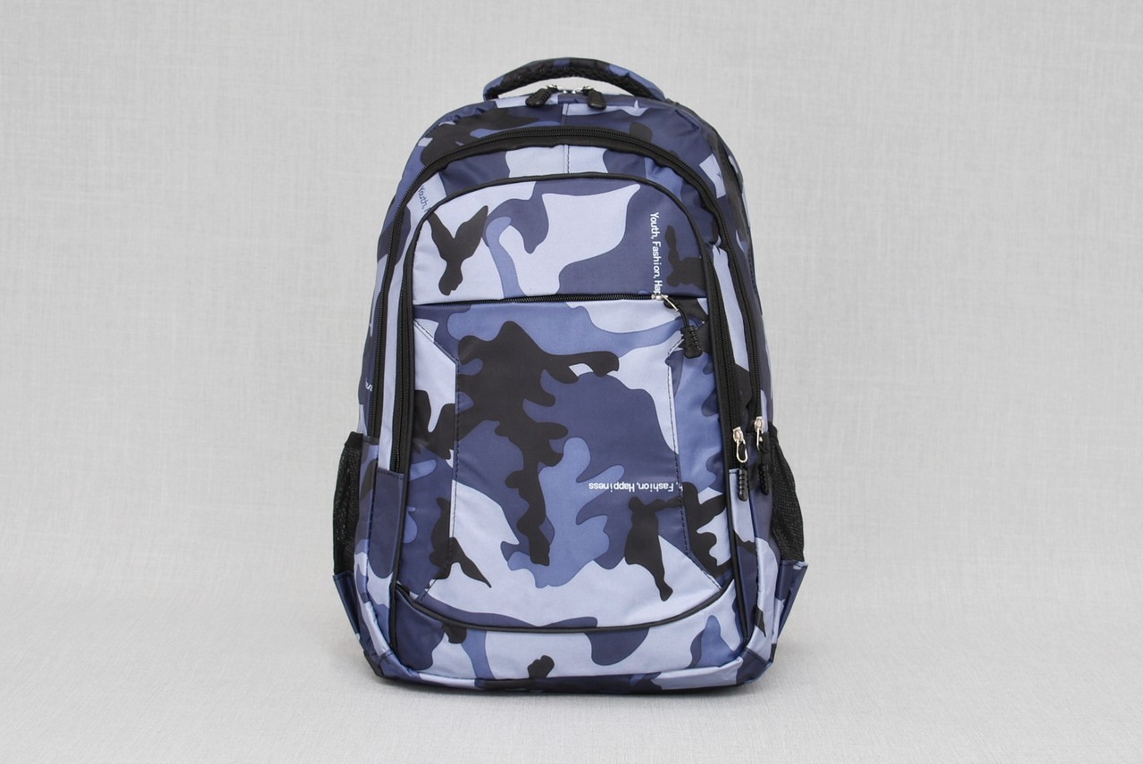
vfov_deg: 22.7
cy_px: 382
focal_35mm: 60
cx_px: 572
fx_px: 1907
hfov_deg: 33.4
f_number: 5.6
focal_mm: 40
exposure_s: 1/60
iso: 100
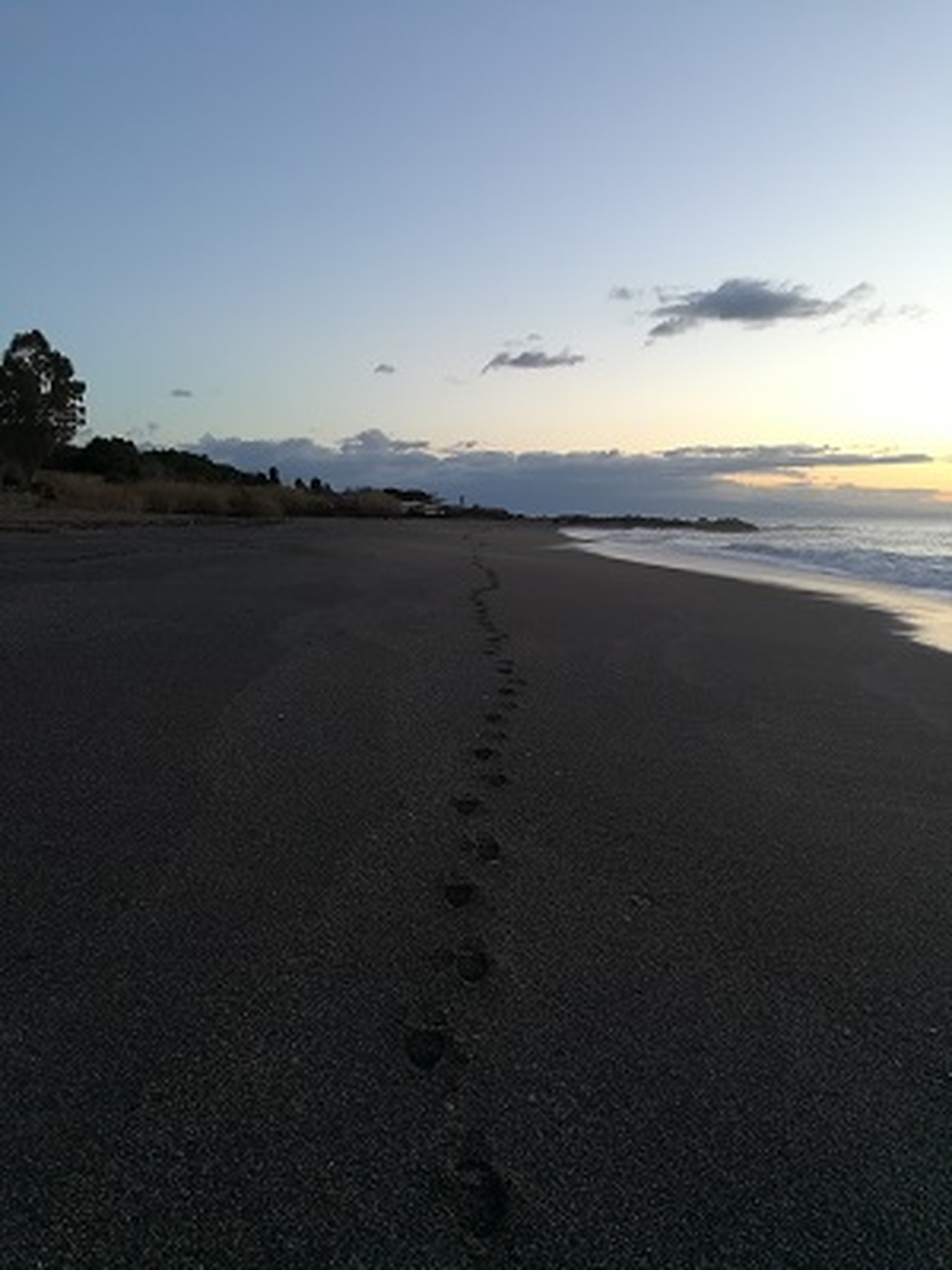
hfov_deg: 53.1
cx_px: 476
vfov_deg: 67.3
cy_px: 635
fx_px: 953
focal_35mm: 26
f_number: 2.2
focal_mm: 3.83
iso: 80
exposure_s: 1/33.3
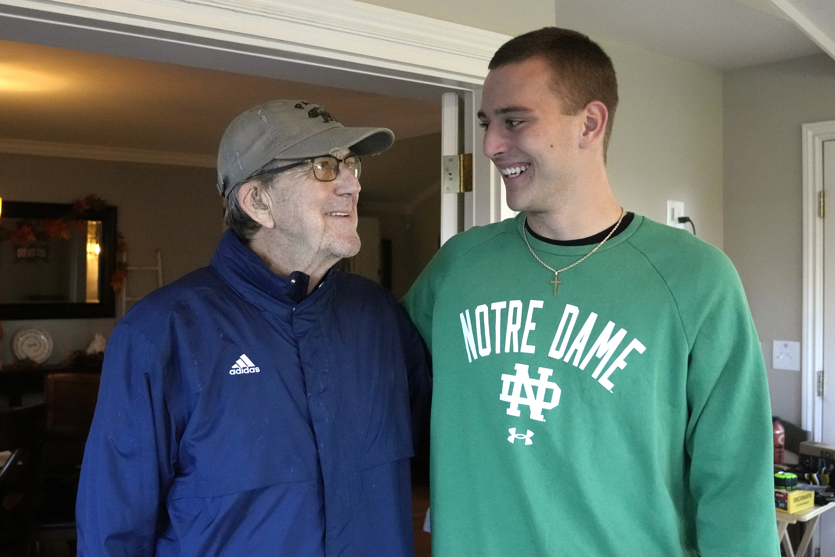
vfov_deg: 36.9
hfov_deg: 53.1
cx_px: 418
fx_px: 835
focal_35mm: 36
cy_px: 278
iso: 4000
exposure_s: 1/640
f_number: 4
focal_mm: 24
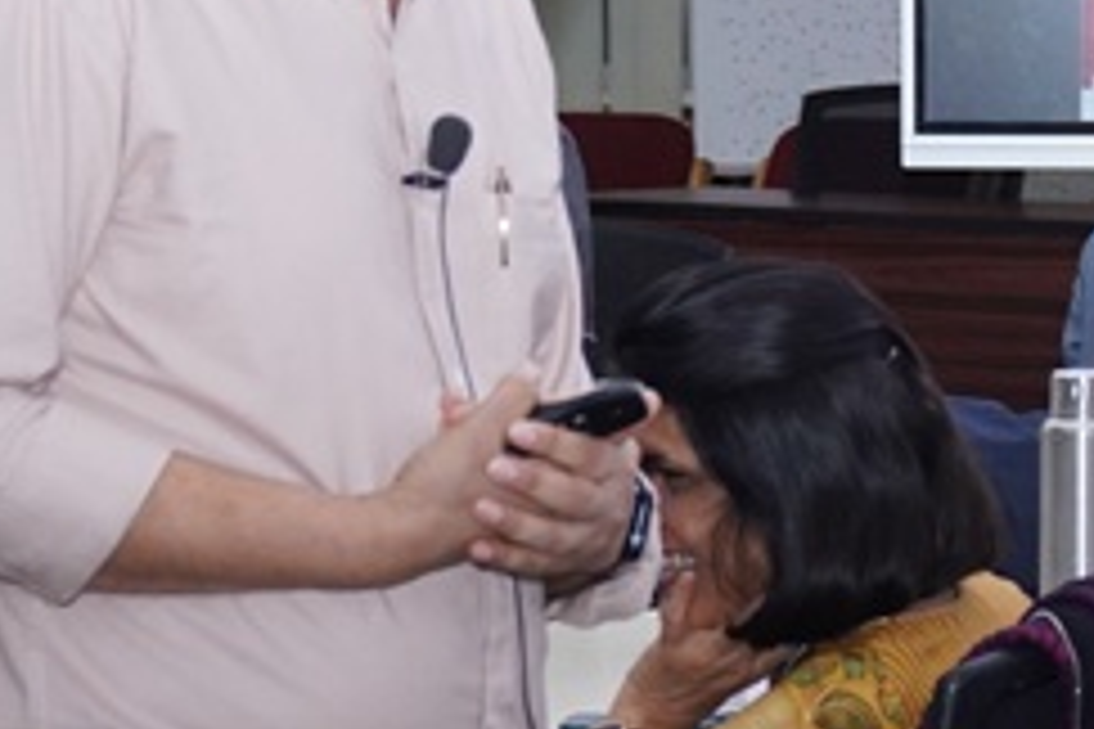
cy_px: 320
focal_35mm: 247
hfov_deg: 8.1
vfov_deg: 5.6
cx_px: 1693
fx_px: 7505
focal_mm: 40
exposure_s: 1/200
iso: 1000
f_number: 4
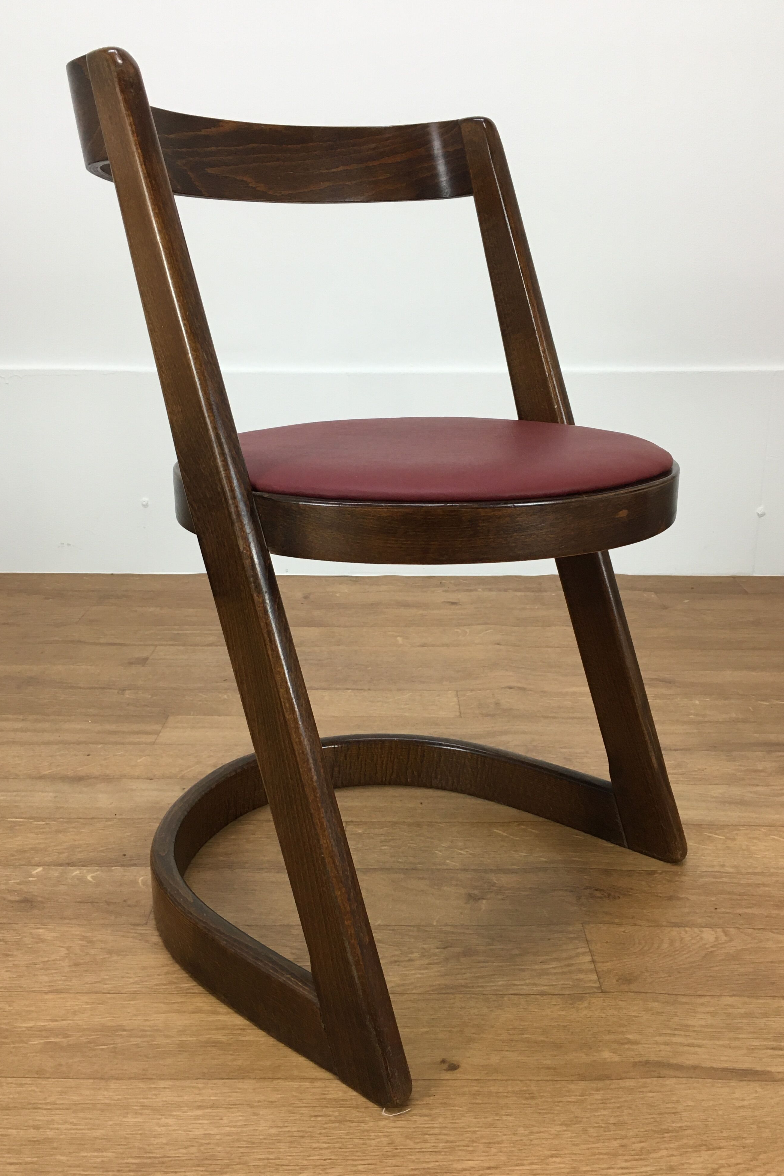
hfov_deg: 42.3
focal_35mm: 31
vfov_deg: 60.3
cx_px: 380
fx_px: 1013
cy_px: 588
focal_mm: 4.15
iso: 50
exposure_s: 1/33
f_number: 2.2
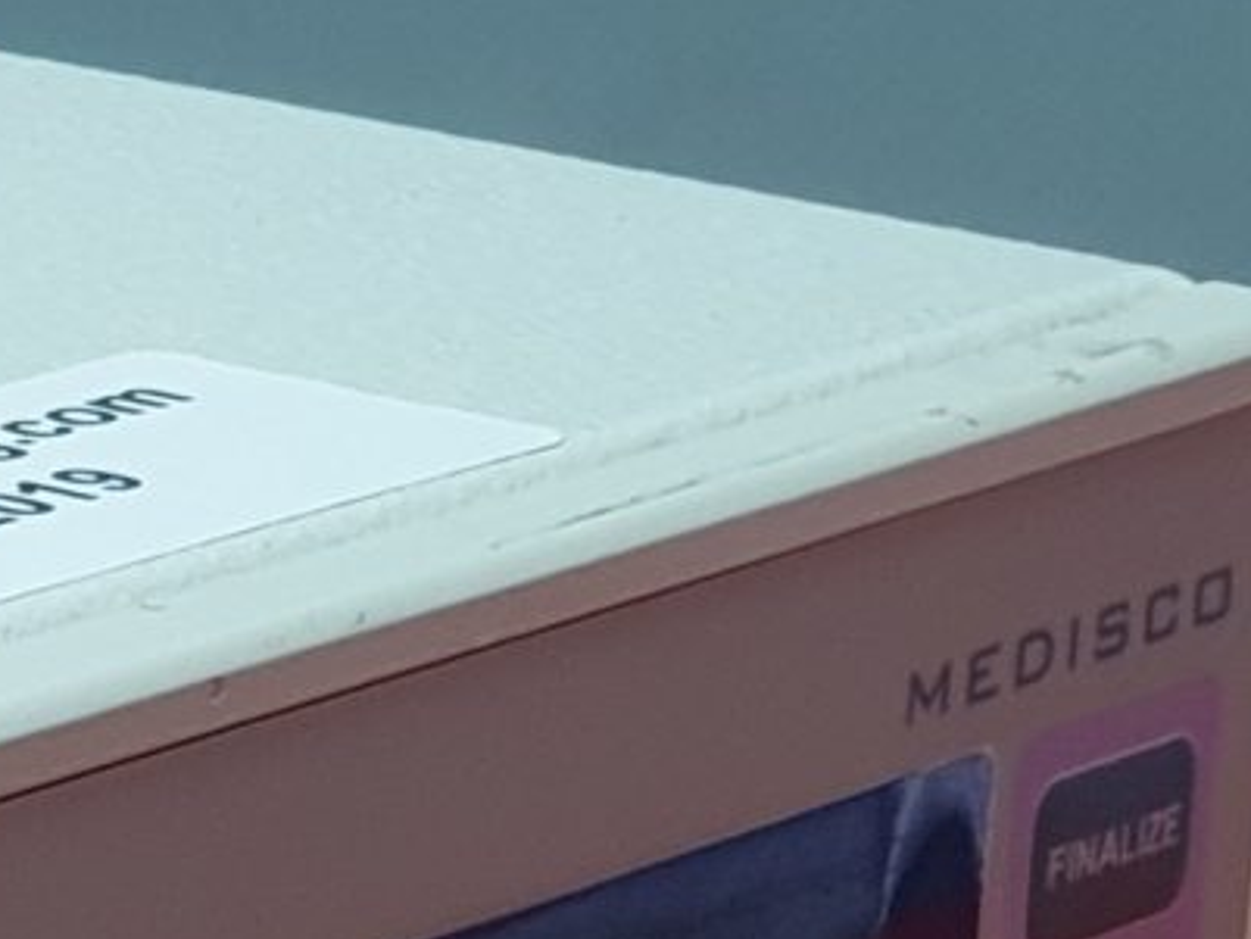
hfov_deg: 5.7
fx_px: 12002
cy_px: 908
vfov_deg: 4.5
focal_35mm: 332
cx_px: -2140
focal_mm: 6
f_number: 2.4
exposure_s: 1/33
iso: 64
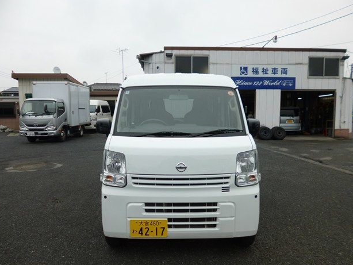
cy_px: 137
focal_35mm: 25
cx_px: 175
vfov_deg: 54.9
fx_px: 255
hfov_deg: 69.4
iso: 100
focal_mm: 4.3
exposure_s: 1/320
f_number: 2.8
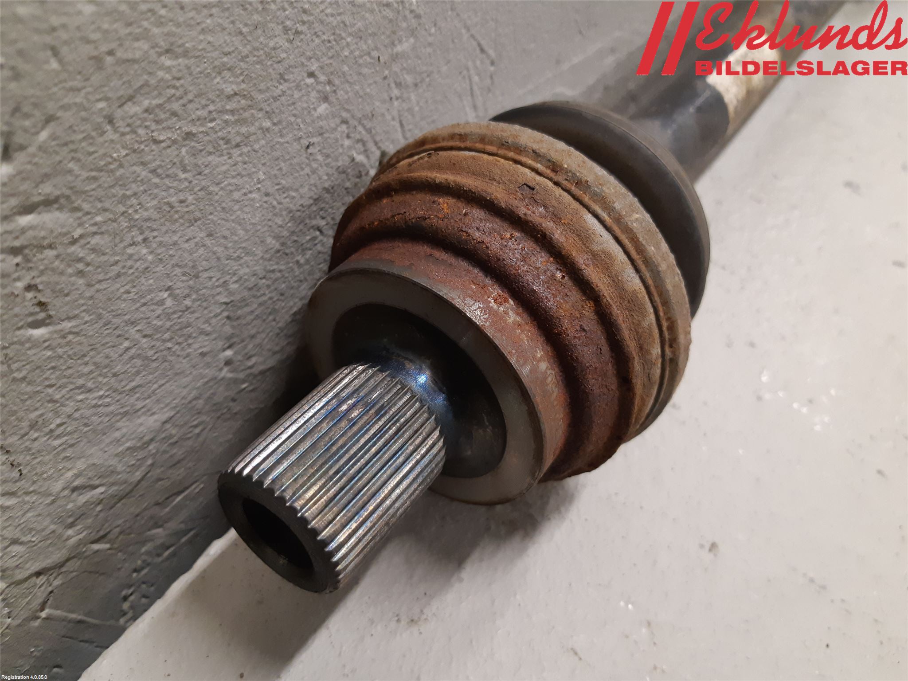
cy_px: 340
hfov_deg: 67.3
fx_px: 682
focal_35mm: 26
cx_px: 454
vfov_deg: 53.1
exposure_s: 1/50
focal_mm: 3.93
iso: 200
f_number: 1.7
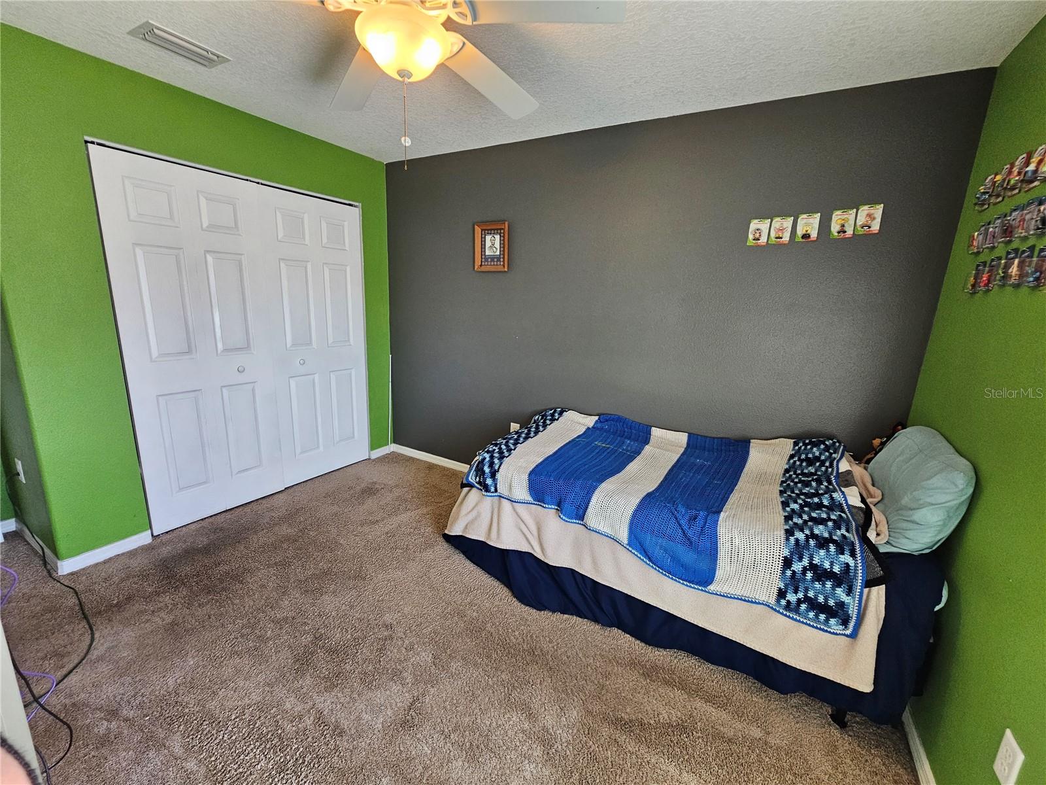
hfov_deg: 106.2
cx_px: 523
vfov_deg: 89.9
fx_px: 393
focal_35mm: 13
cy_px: 392
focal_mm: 2.2
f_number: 2.2
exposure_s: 1/60
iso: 125
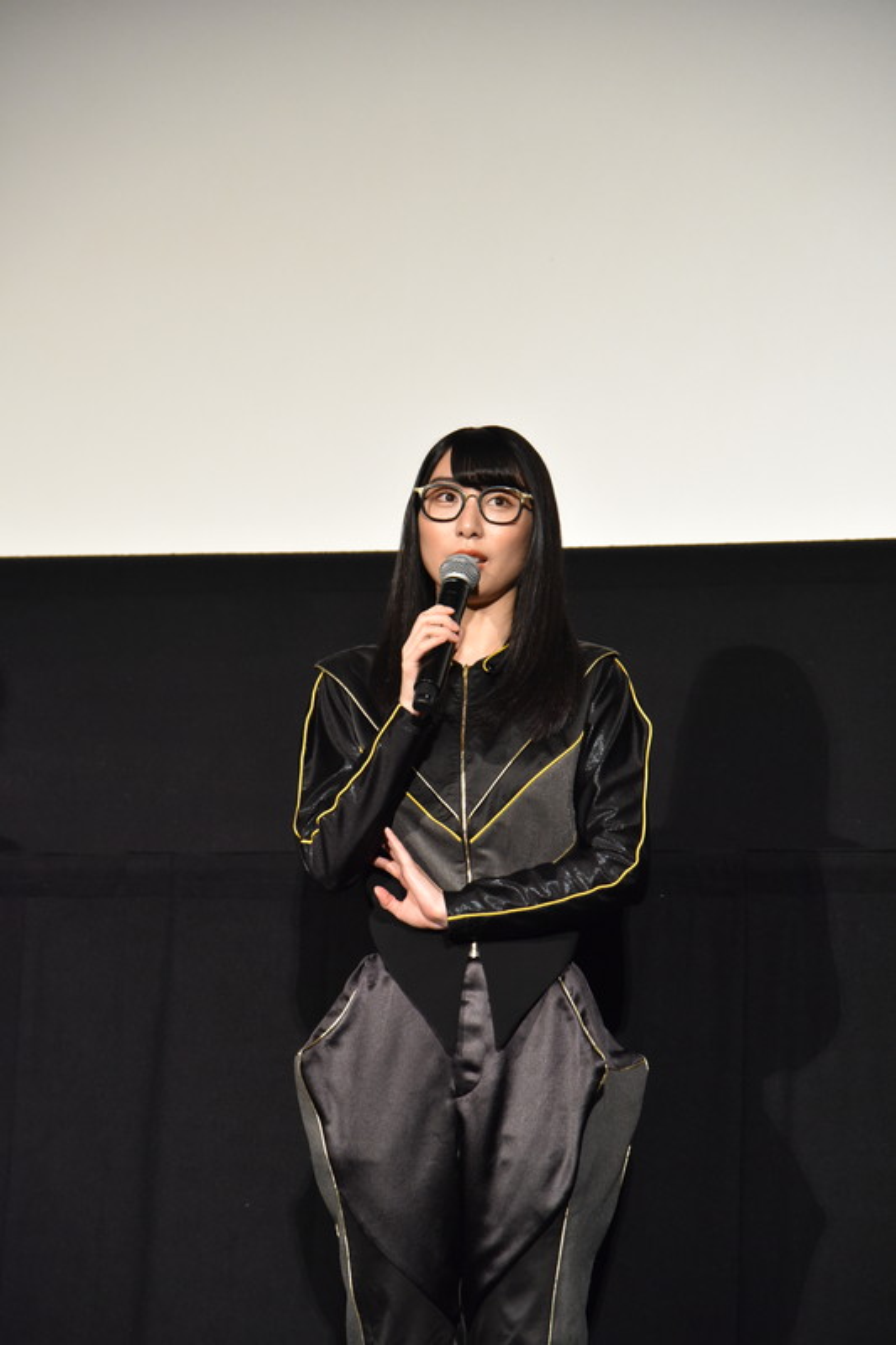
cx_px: 448
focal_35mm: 120
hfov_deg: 11.4
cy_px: 672
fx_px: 4482
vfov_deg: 17.1
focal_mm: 120
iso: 5000
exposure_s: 1/160
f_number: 5
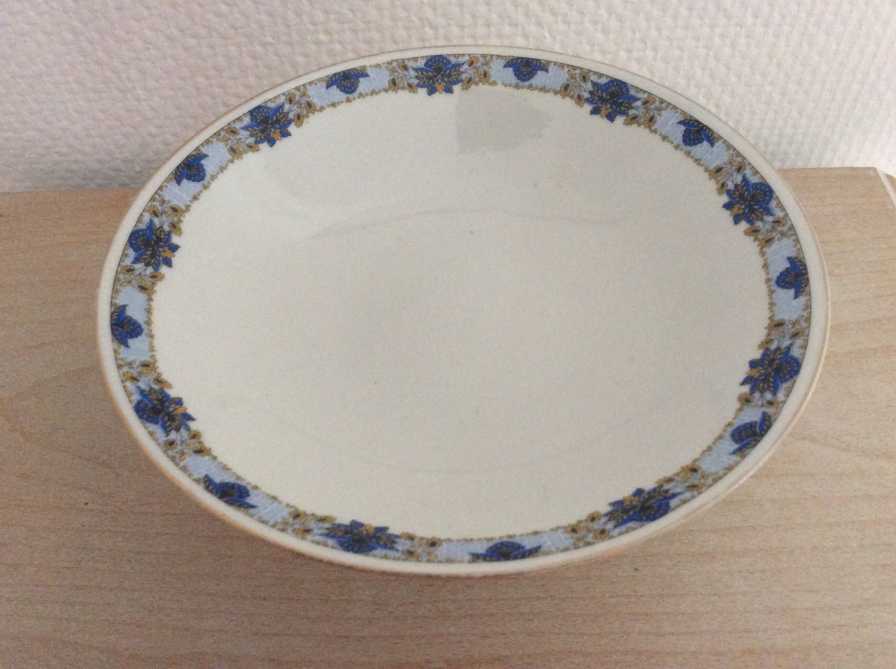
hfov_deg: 56.9
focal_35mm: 32
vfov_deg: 44.1
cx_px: 448
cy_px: 334
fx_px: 827
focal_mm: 3.3
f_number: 2.4
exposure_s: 1/17
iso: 250
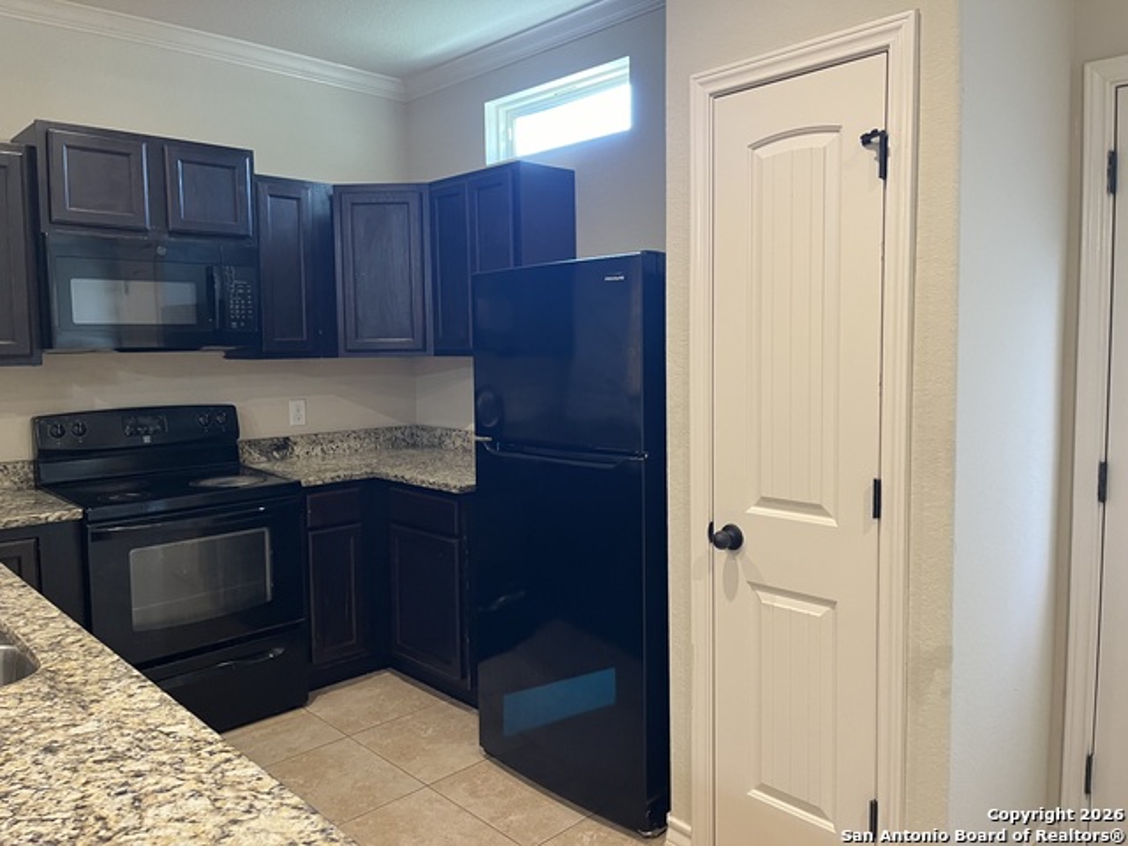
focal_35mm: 26
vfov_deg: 53.1
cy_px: 423
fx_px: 847
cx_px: 564
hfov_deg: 67.3
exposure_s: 1/60
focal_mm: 5.1
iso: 200
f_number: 1.6
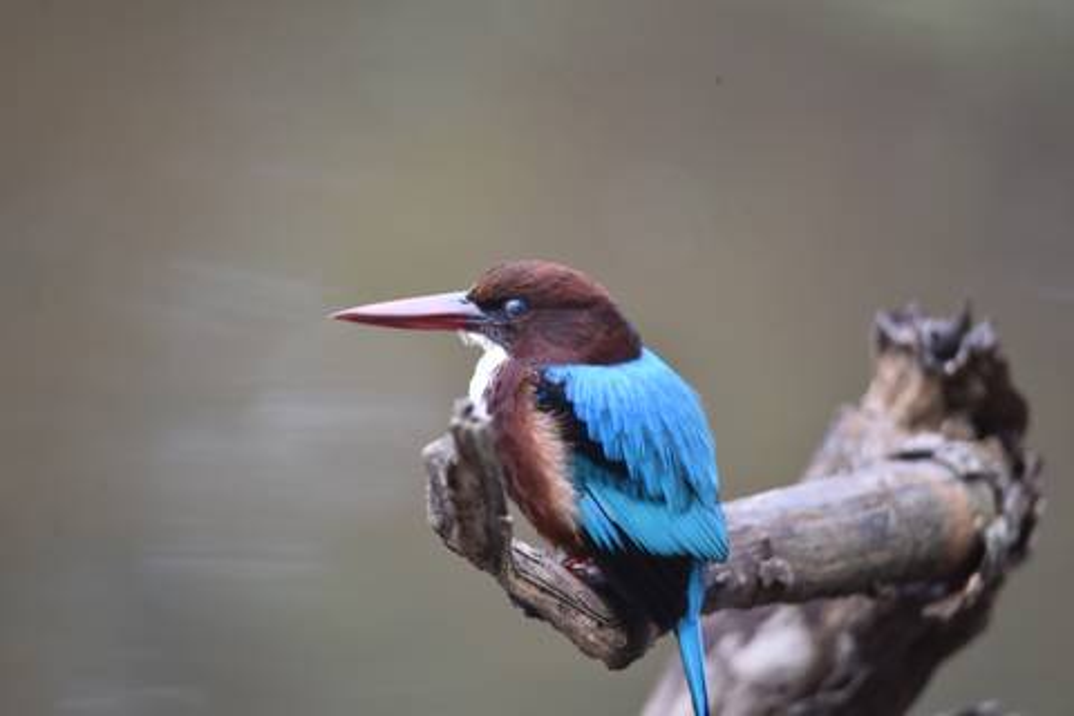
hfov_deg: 3.4
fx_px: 17899
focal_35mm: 600
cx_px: 537
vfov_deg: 2.3
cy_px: 358
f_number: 6.3
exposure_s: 1/125
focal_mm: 600
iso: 1250
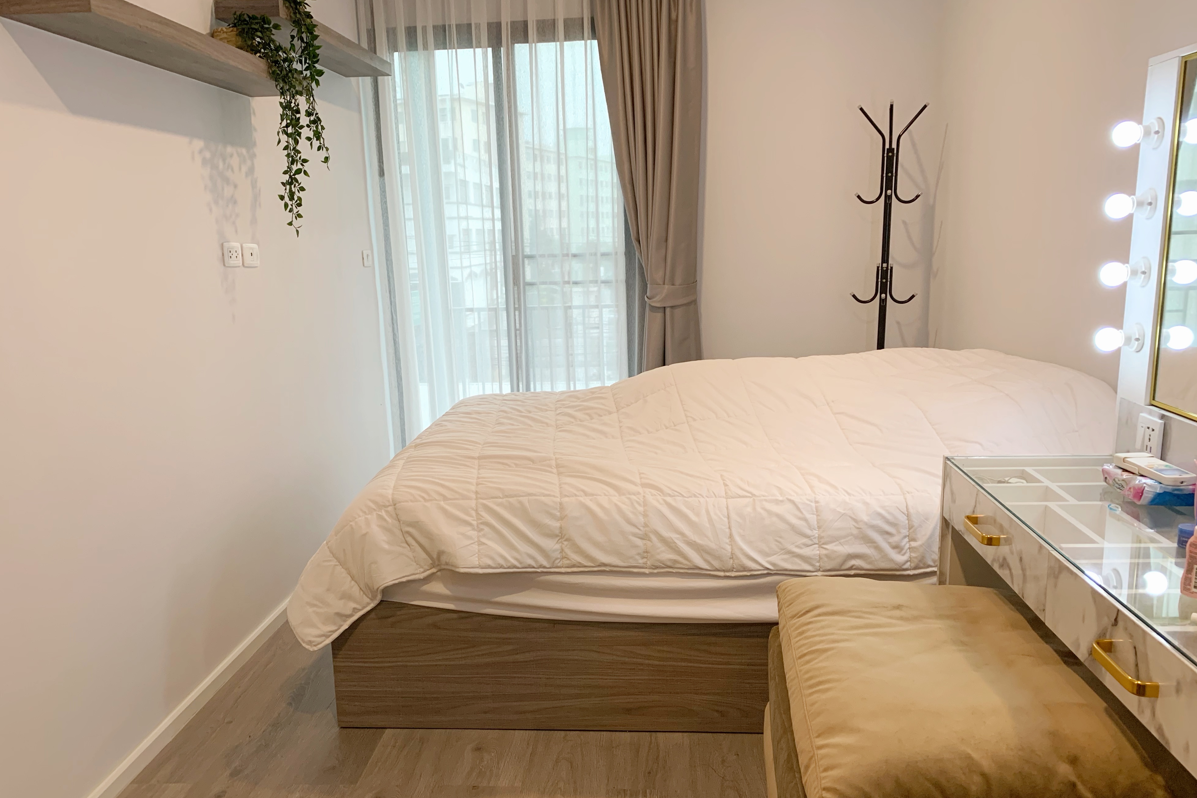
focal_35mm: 28
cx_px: 589
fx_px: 931
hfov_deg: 65.5
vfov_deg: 46.3
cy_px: 438
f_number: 1.8
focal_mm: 4.25
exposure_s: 1/50
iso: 125
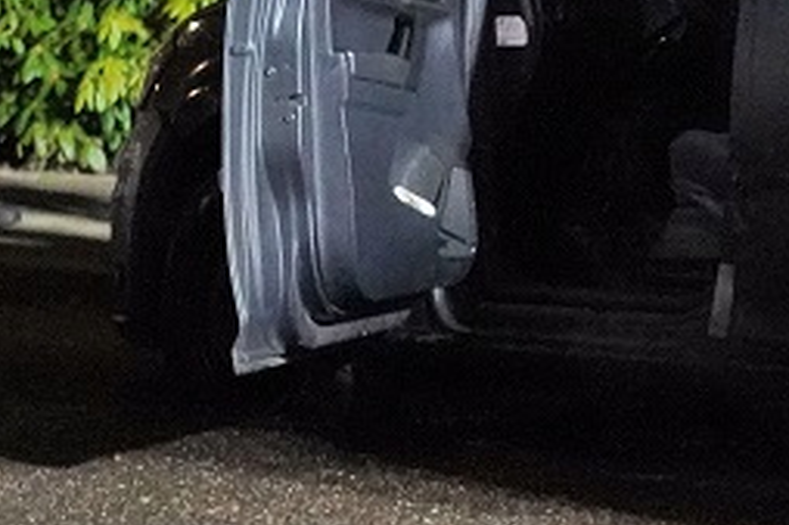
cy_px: -53
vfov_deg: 8.1
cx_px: 1491
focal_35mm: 169
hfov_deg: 11.2
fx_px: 3701
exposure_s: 1/100
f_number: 4
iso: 12800
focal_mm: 43
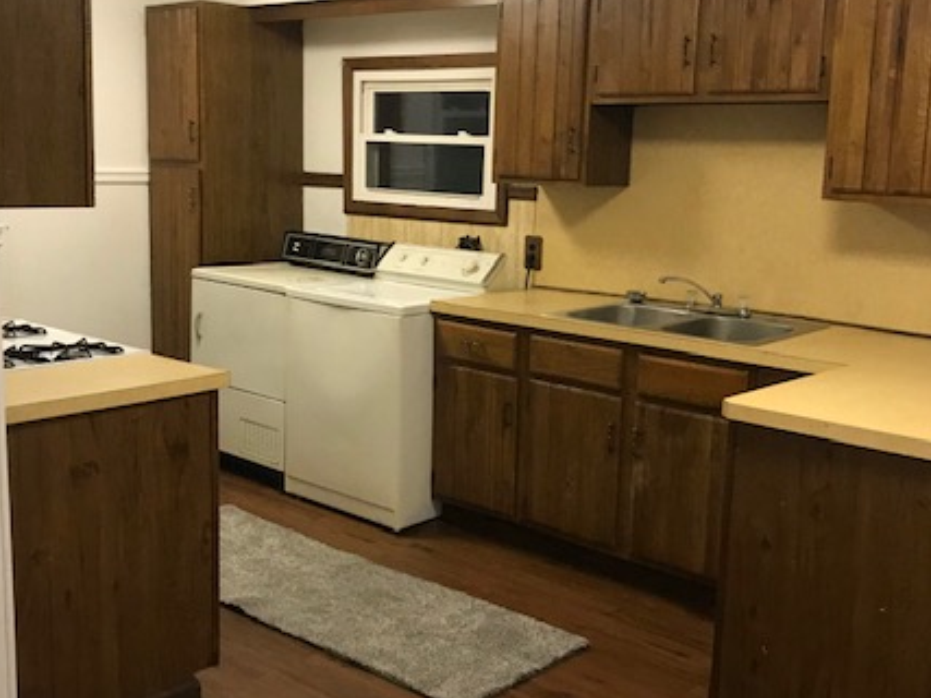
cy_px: 353
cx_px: 443
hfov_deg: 44.8
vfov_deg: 34.3
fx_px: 1129
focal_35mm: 42
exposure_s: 1/8
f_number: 1.8
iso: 100
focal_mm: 3.99
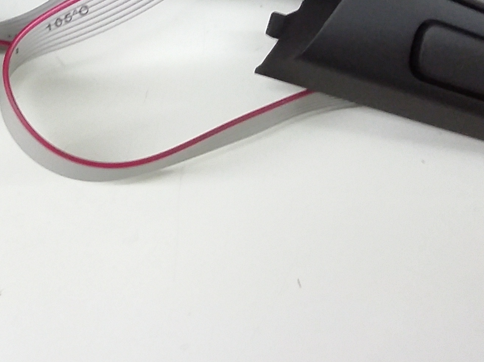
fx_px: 1118
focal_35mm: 80
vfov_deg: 17.8
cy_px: -40
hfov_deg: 24.2
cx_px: 129
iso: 250
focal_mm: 3.4
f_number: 2.4
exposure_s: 1/15
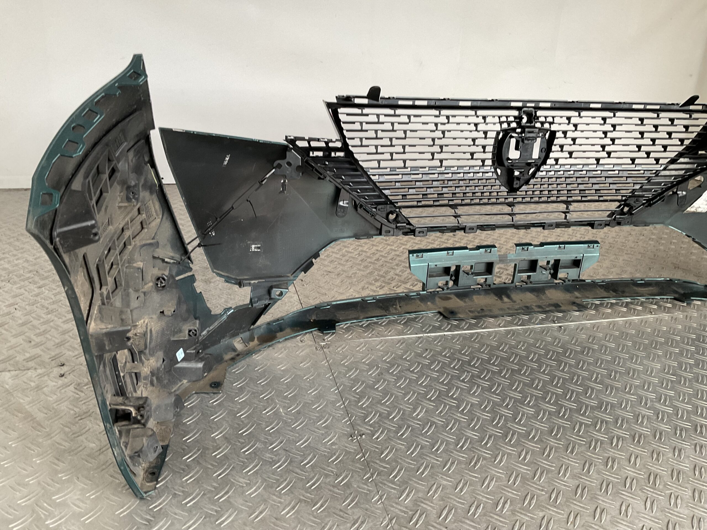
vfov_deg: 48.2
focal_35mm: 29
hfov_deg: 61.7
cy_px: 265
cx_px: 354
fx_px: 592
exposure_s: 1/50
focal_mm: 3
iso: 64
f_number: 1.8
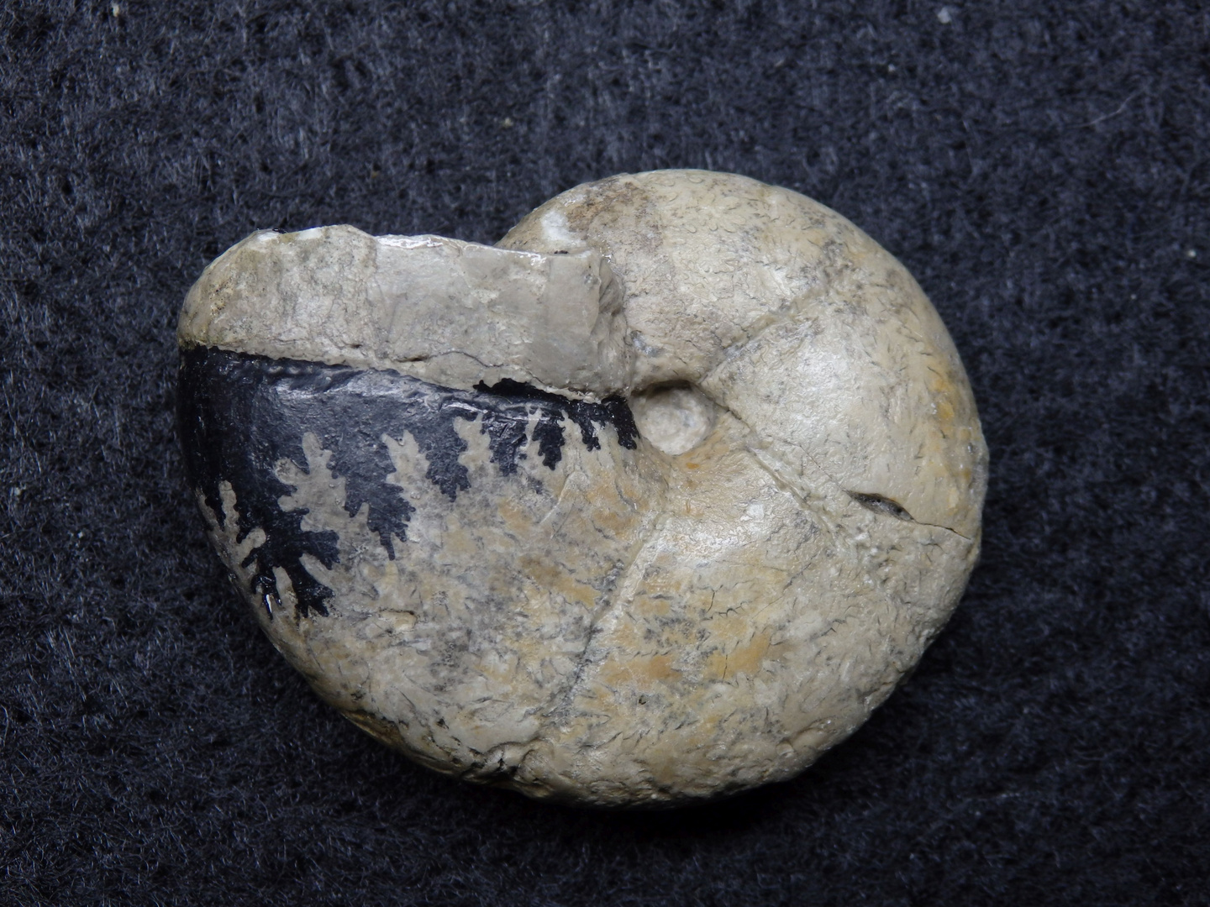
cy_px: 454
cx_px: 605
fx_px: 2307
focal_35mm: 66
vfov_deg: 22.3
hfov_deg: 29.4
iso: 200
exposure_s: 1/100
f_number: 4.4
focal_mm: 11.9
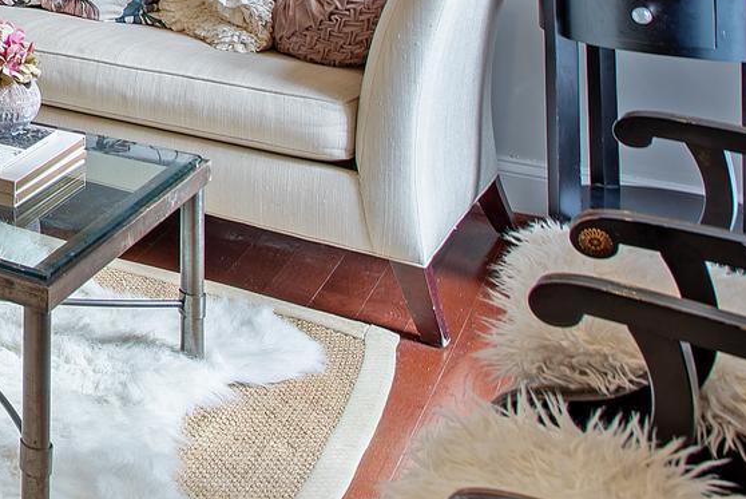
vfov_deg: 17.7
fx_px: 1369
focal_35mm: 66
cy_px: -318
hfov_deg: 21.4
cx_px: -562
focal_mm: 18
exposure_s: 1/2.5
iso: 200
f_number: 8
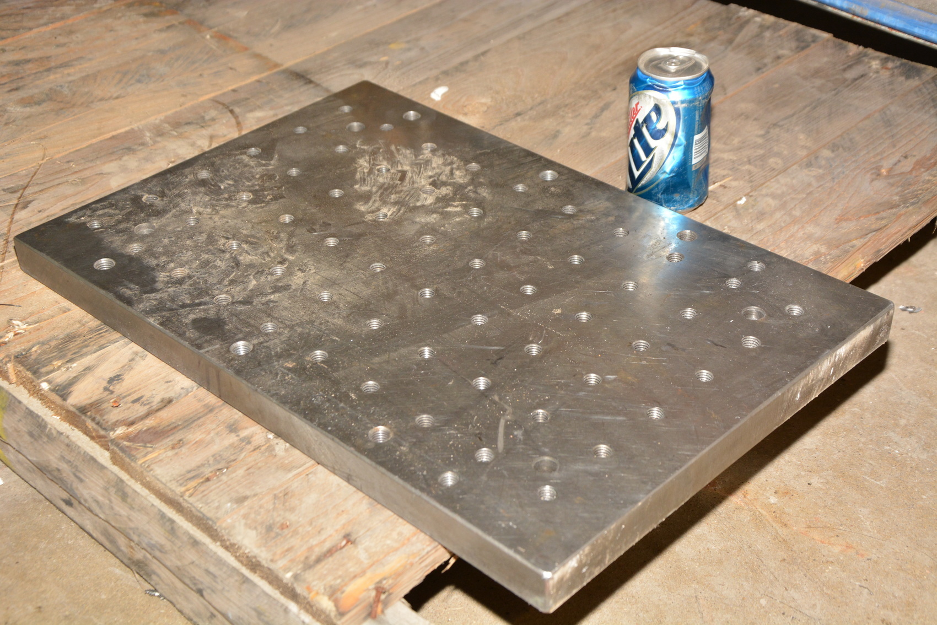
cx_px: 468
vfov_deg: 22.6
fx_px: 1562
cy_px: 312
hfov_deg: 33.4
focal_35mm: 60
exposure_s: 1/60
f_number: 7.1
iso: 800
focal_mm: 40
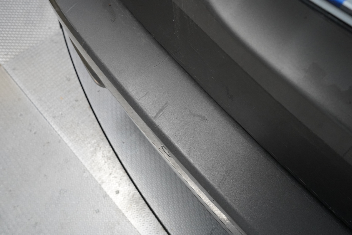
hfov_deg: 65.5
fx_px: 274
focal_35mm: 28
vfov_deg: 46.4
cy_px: 118
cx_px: 176
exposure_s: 1/60
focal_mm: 28
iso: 4000
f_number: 8
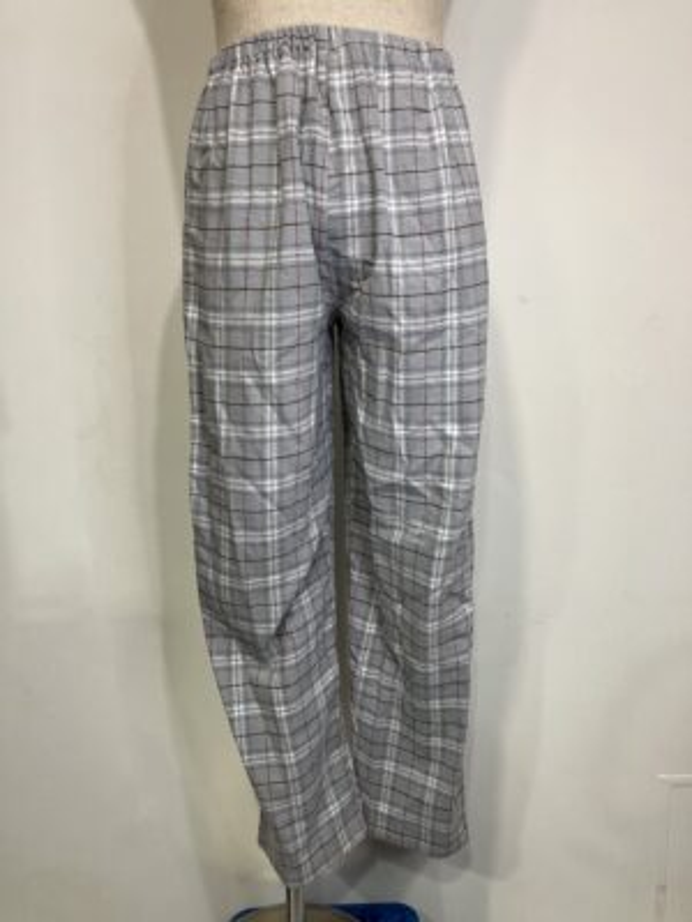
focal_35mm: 28
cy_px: 461
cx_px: 346
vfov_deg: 63.4
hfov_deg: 49.7
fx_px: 746
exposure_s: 1/50
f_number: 1.8
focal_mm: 3.99
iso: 80
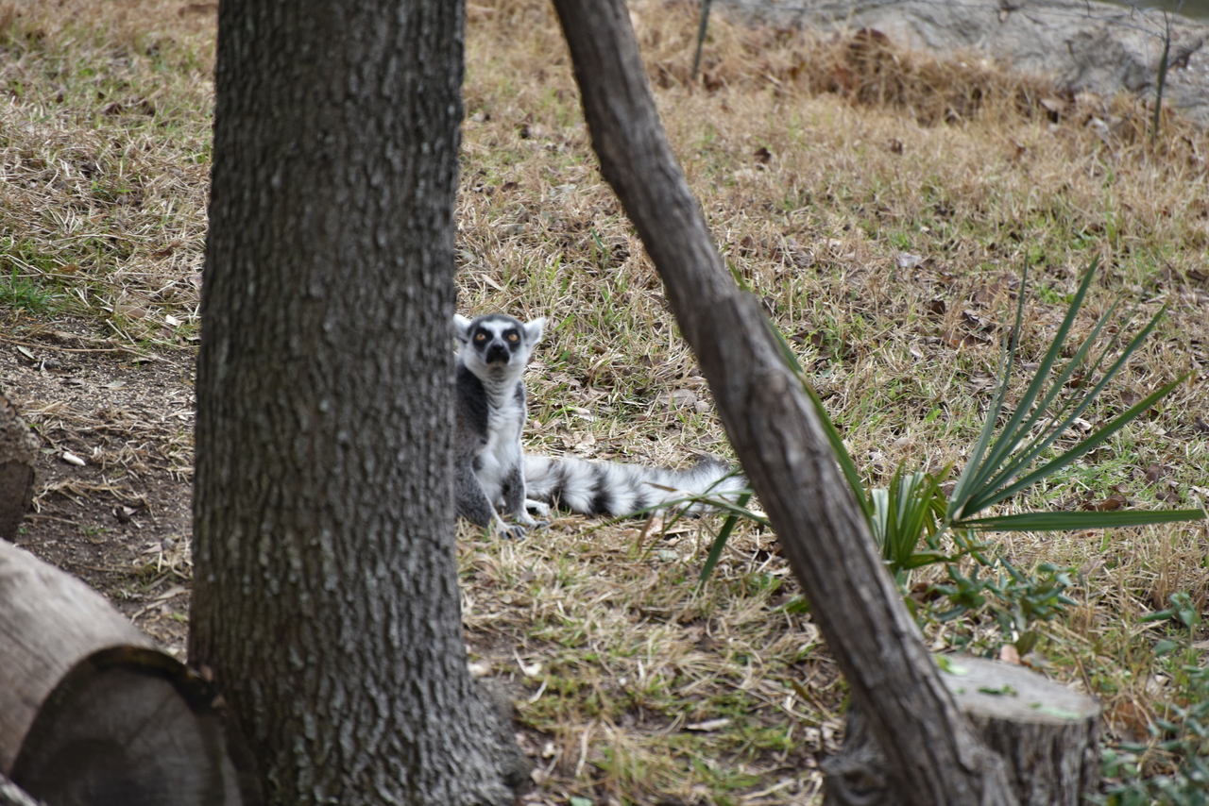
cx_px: 604
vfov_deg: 4.6
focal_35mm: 300
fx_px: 10077
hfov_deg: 6.9
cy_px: 403
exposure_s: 1/640
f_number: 5.6
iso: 500
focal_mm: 300
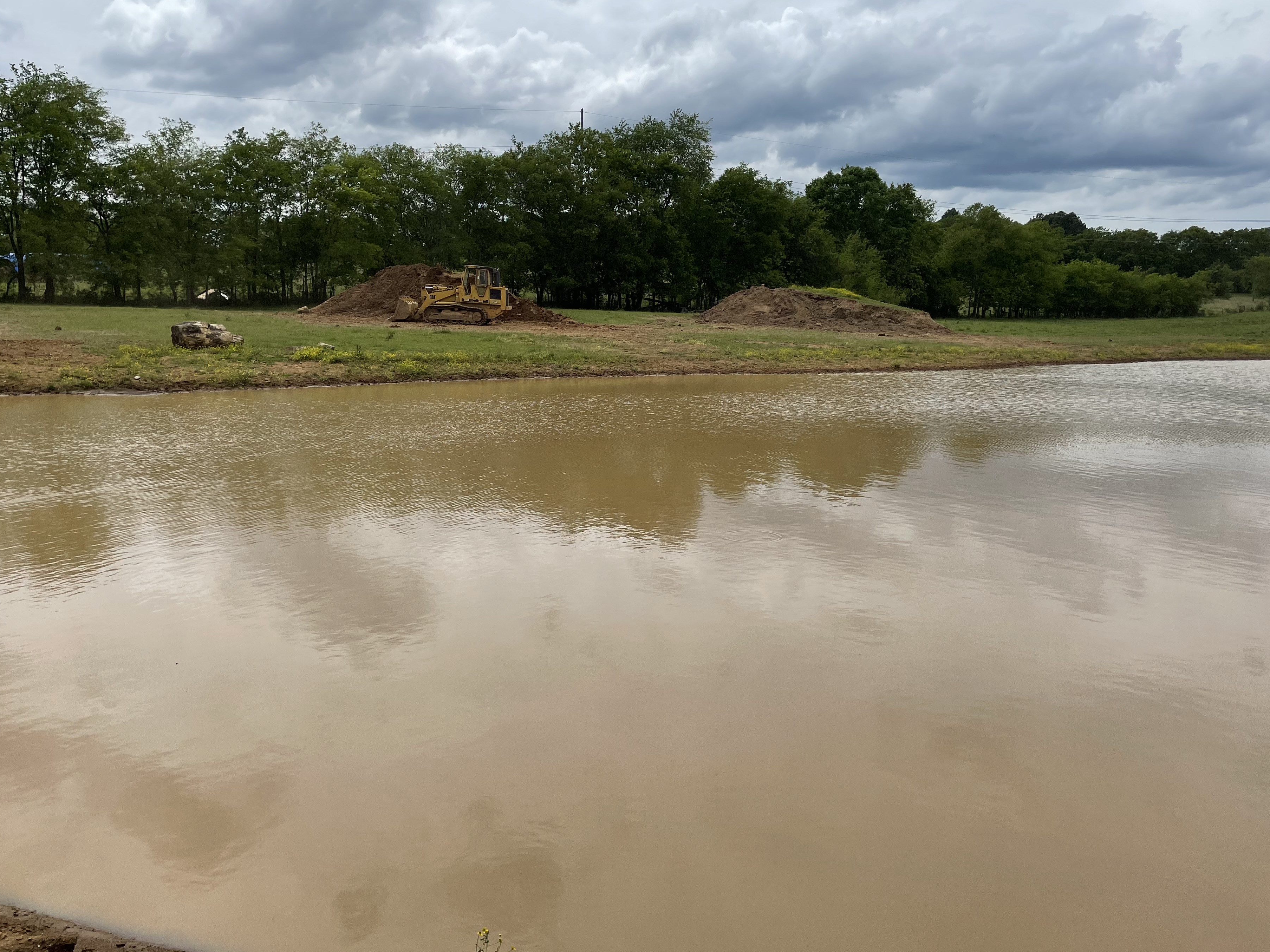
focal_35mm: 29
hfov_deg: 61.6
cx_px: 602
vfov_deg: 48.1
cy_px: 426
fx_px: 1064
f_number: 1.6
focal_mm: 4.2
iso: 32
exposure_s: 1/5291
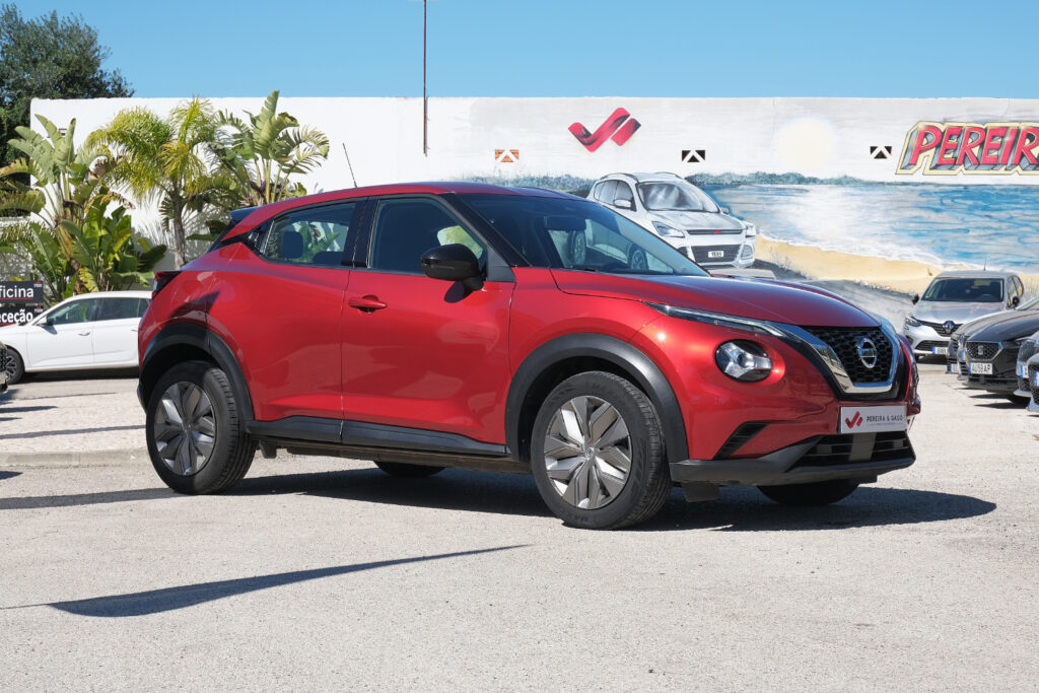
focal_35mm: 68
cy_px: 346
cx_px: 520
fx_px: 1963
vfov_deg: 20.0
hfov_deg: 29.7
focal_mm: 45
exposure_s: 1/250
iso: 160
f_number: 9
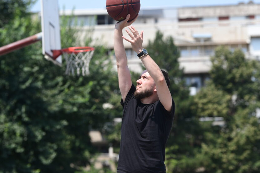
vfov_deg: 7.7
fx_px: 1293
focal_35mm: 179
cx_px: 130
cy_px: 86
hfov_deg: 11.5
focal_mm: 145
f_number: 5
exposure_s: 1/2000
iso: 500
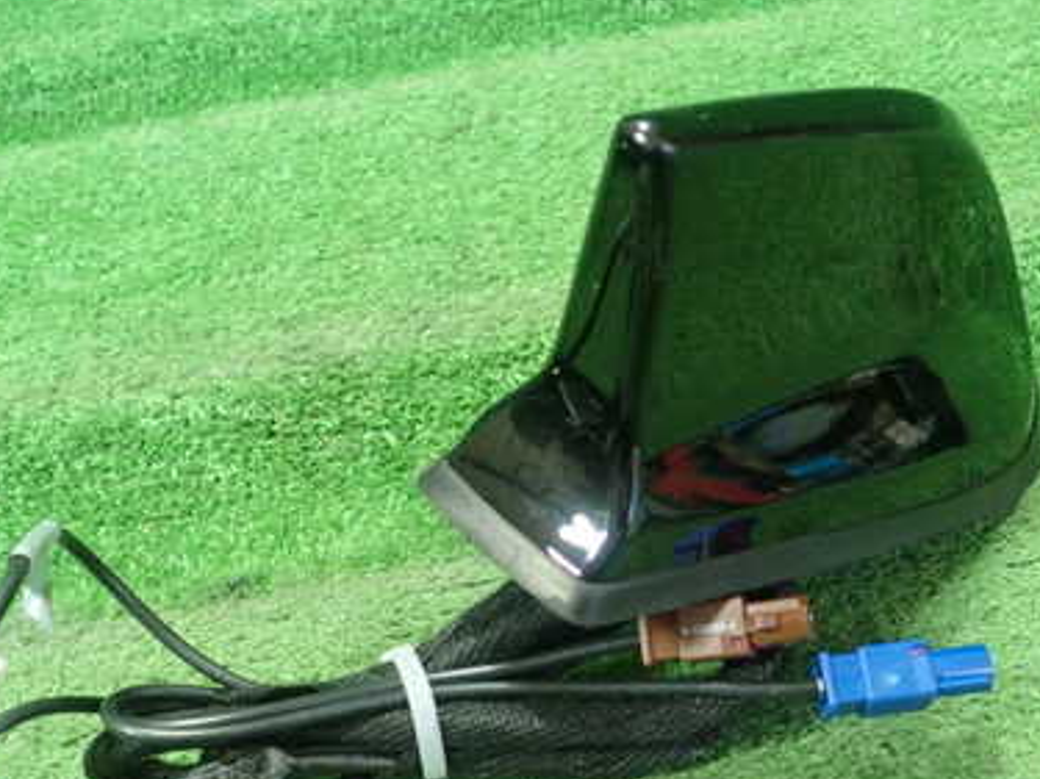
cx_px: 485
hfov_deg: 39.6
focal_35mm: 48
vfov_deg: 29.9
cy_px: 557
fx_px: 1442
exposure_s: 1/125
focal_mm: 5.5
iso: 640
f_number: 2.3
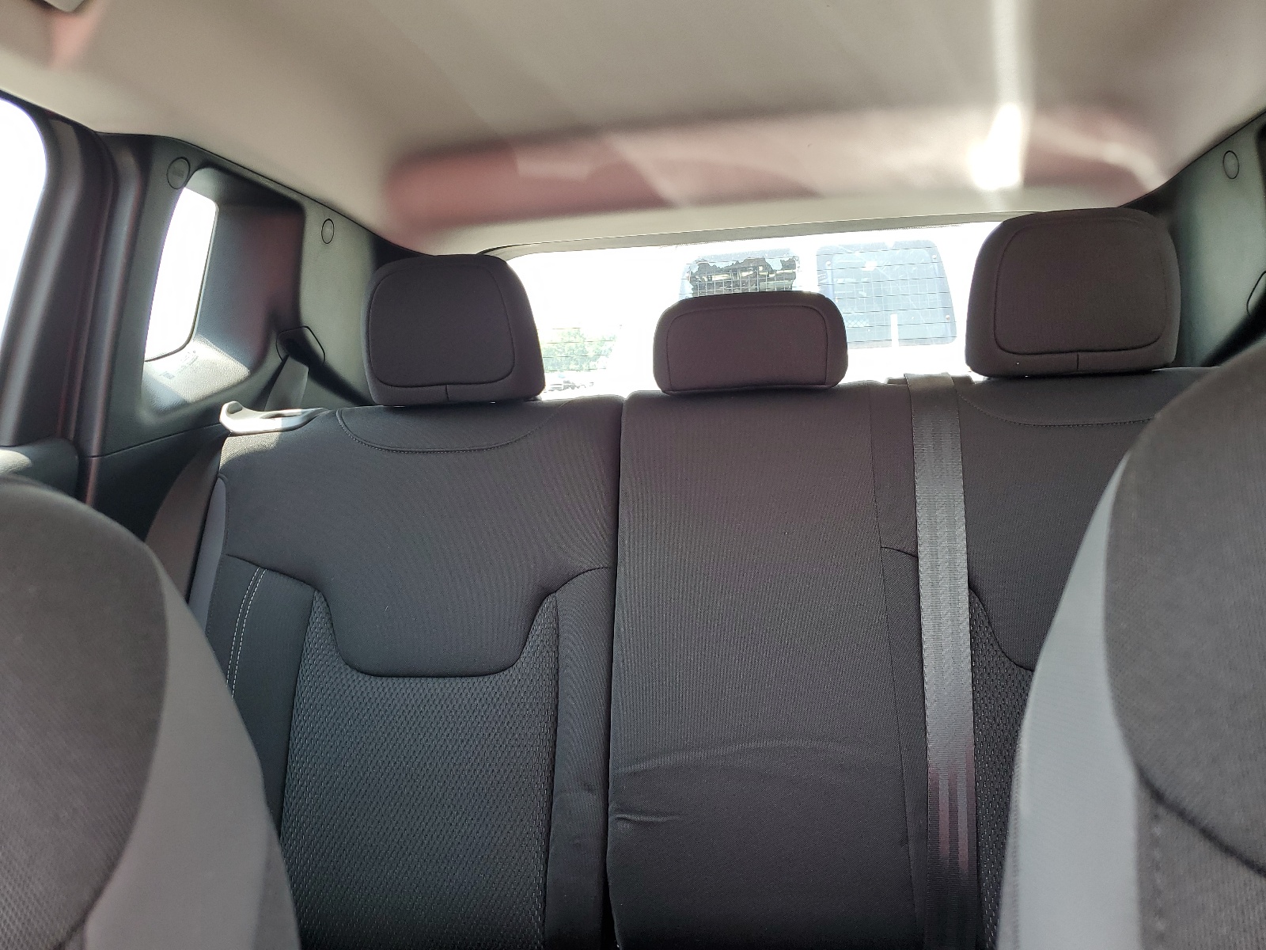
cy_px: 475
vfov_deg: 53.1
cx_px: 633
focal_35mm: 26
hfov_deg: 67.3
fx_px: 951
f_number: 1.5
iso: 53
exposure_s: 1/60.2
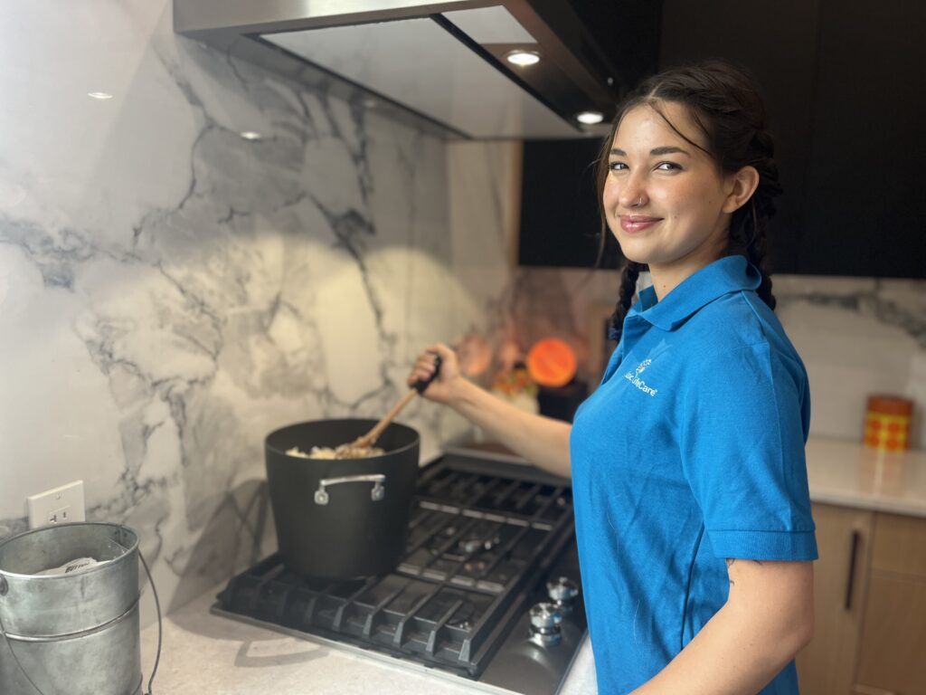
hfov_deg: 67.3
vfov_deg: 53.1
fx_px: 696
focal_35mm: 26
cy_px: 348
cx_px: 463
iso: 80
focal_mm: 5.1
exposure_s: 1/60
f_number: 1.6
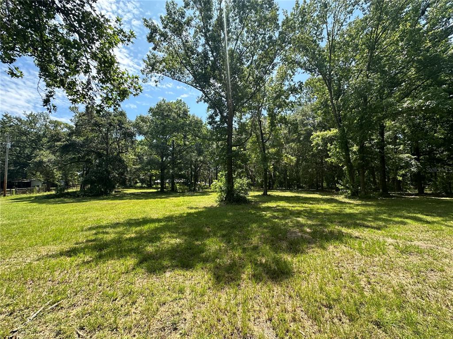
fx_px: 183
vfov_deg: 85.7
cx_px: 226
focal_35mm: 14
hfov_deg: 102.1
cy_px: 170
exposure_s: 1/435
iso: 40
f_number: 2.2
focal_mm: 2.22
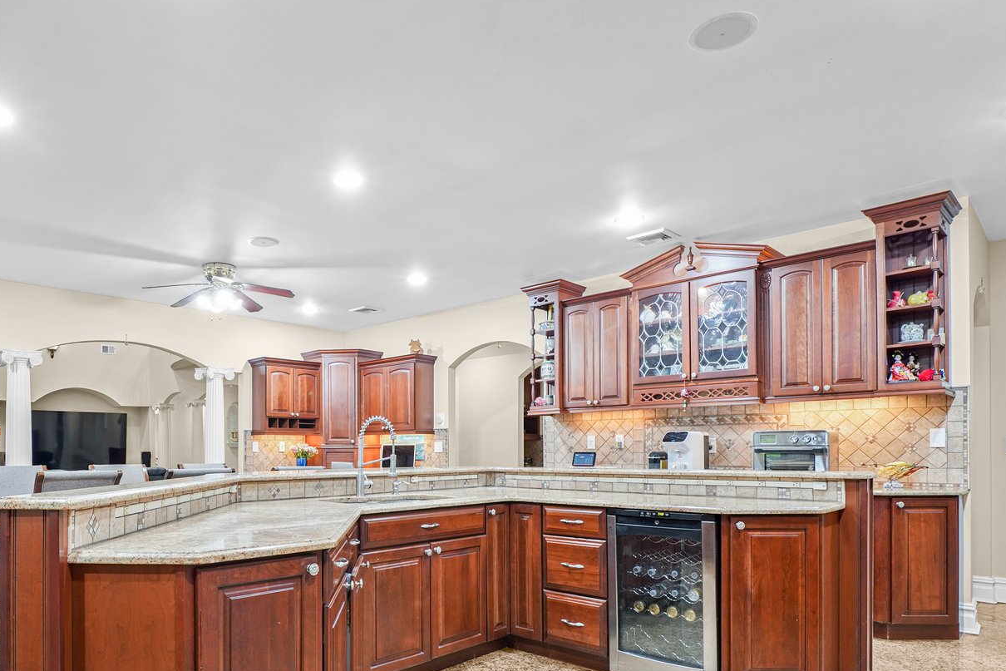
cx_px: 373
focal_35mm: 22
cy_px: 444
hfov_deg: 77.1
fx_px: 615
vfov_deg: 56.1
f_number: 8
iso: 400
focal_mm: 13
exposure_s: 1/2.5
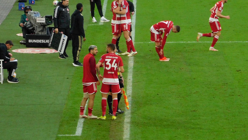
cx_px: 109
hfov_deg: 6.1
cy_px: 37
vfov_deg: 3.4
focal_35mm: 353
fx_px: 2321
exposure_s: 1/125
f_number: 5.5
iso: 400
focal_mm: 40.1
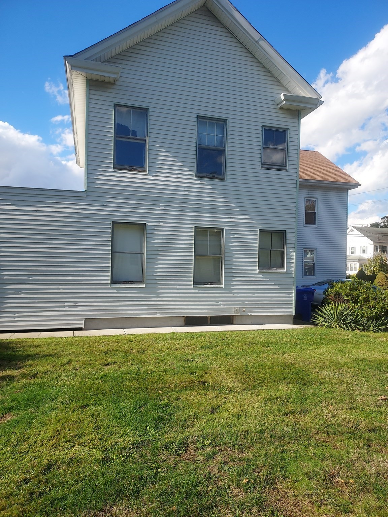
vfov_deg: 71.6
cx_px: 194
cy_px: 258
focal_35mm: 24
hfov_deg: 56.8
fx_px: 359
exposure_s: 1/656
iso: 40
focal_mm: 4.6
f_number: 1.8
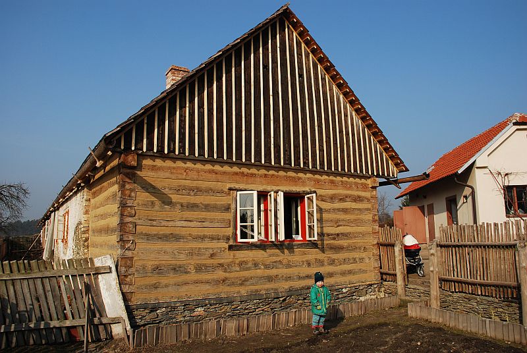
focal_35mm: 27
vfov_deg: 48.1
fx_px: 396
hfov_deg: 67.3
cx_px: 264
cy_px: 176
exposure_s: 1/250
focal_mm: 18
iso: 180
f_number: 10
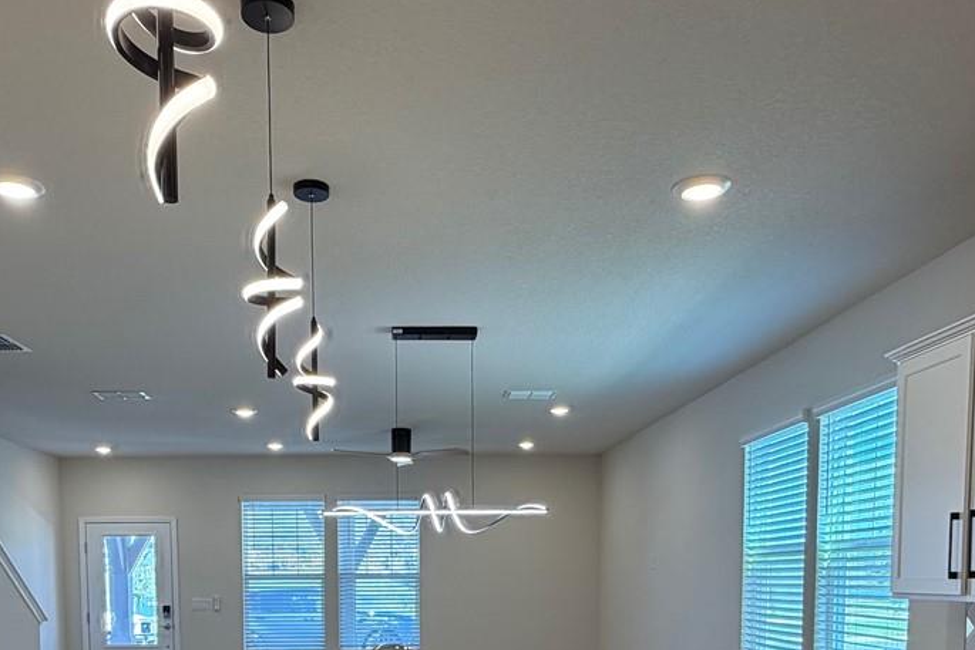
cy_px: 644
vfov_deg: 35.4
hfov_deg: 55.6
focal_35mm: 34
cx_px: 420
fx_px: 921
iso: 125
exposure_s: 1/120
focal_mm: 2.22
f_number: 2.2
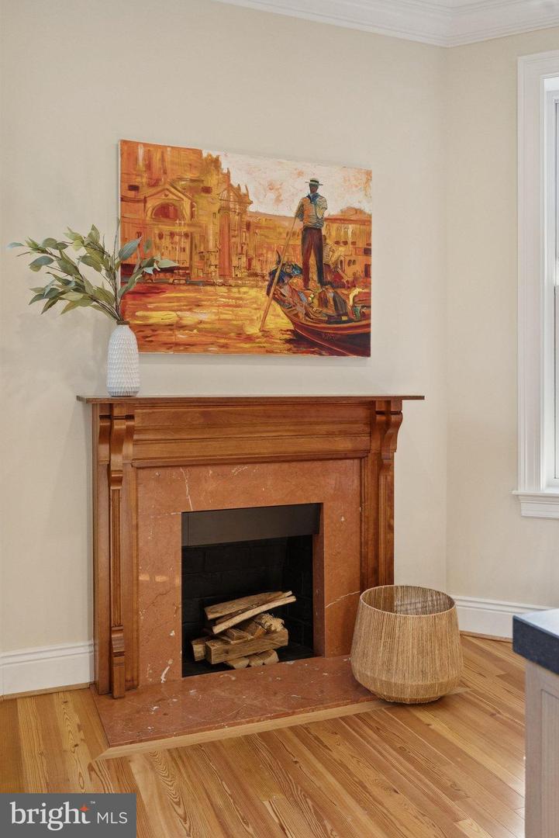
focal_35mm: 30
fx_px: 710
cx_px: 280
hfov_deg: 43.0
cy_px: 419
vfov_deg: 61.1
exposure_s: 1/160
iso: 2000
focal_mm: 30.5
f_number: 5
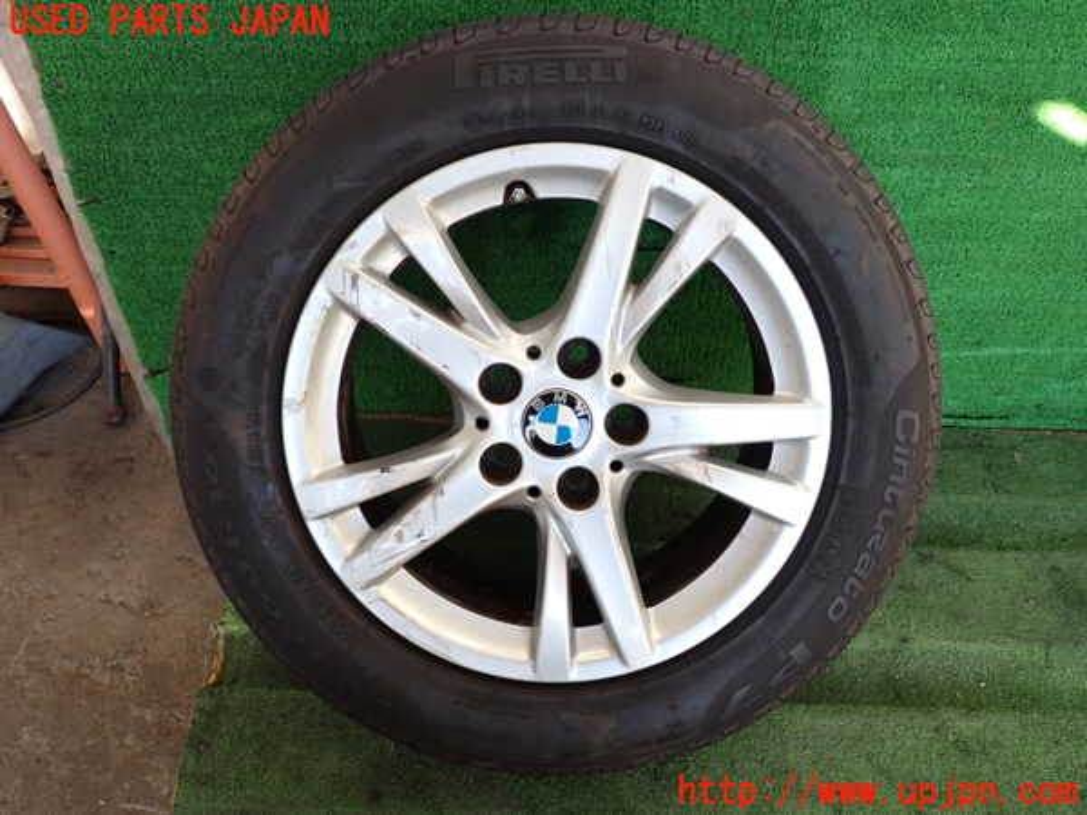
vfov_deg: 44.2
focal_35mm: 32
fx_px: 1005
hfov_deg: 56.8
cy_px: 408
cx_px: 544
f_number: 2.4
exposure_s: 1/125
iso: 200
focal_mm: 5.79
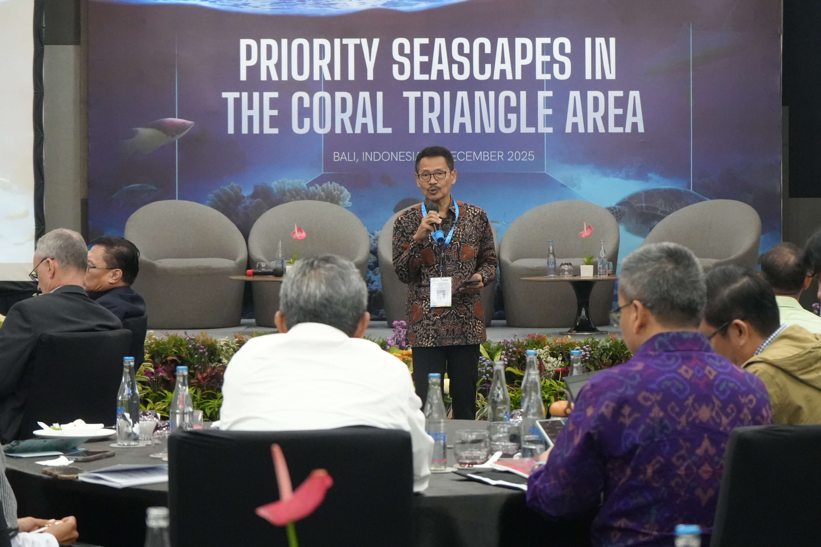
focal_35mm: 105
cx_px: 410
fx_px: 2394
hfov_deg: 19.5
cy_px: 274
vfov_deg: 13.0
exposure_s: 1/160
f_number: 5.6
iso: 8000
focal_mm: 70
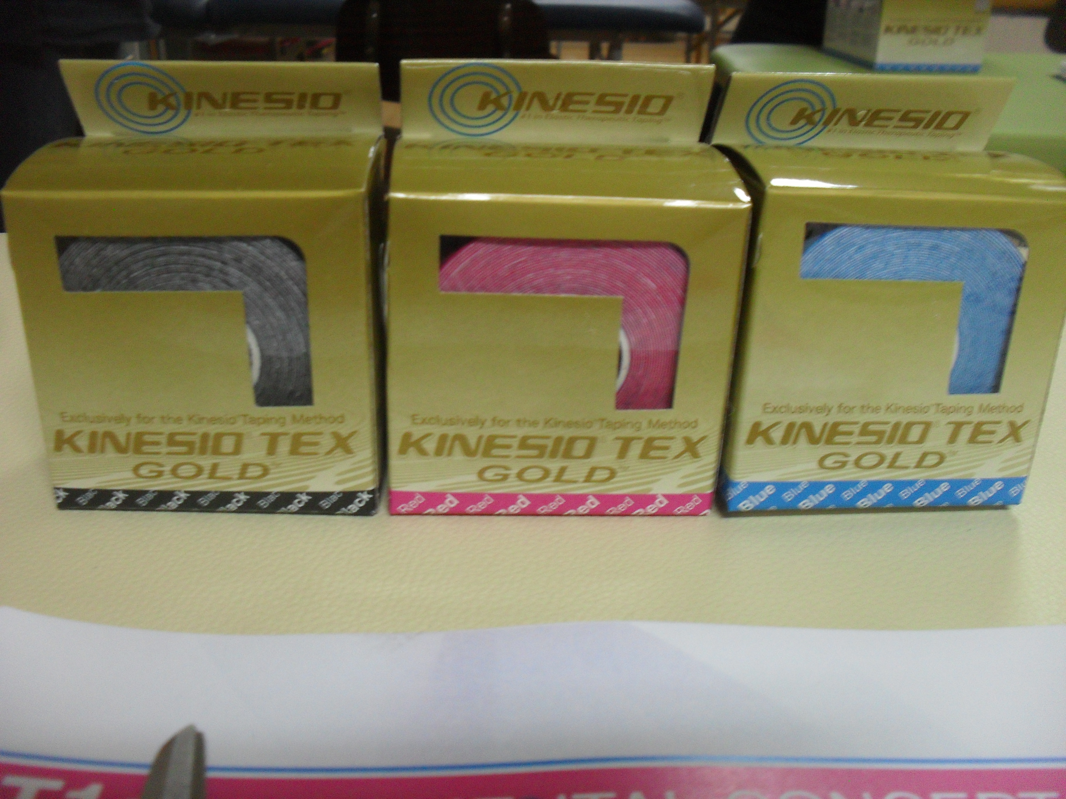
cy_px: 400
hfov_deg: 52.6
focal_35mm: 35
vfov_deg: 40.7
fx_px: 1078
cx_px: 533
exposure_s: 1/15
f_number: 3.2
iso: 200
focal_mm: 6.3
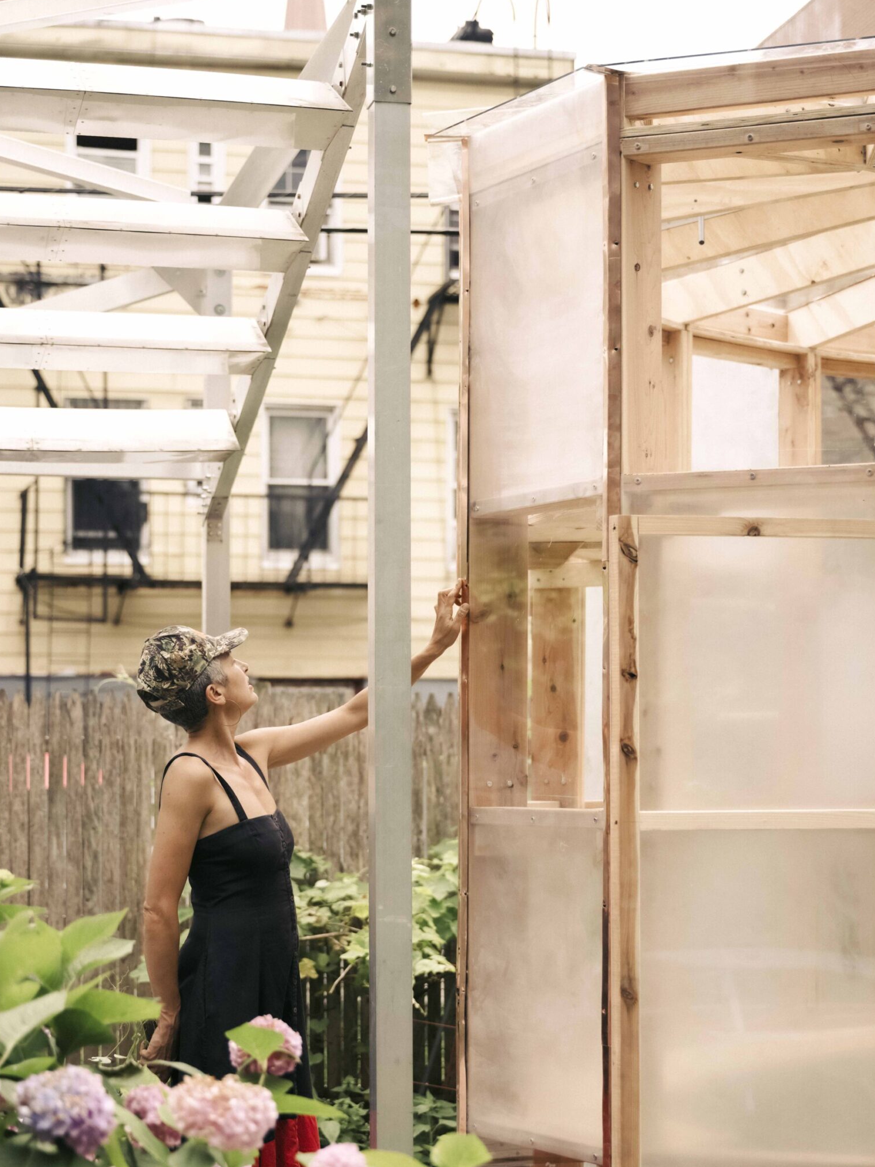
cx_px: 488
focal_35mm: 68
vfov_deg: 28.5
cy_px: 666
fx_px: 2292
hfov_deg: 21.6
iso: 320
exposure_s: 1/2500
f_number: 2.8
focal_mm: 56
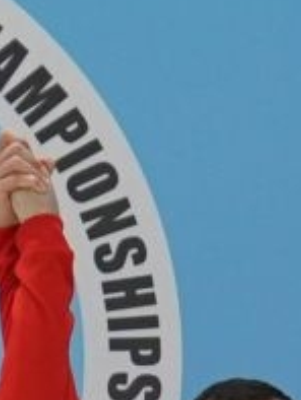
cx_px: -224
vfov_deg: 4.3
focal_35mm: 456
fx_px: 5281
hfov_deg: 3.2
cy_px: 926
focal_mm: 35
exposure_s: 1/250
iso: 800
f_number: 2.8
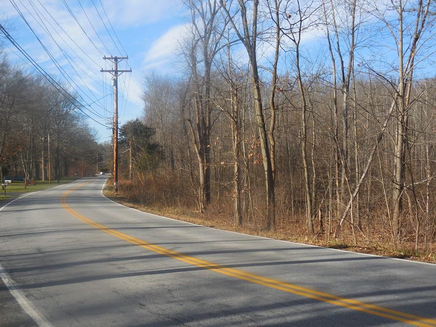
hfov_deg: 42.9
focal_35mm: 44
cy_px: 183
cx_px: 212
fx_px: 554
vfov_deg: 32.8
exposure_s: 1/640
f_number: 3.9
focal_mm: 7
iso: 125
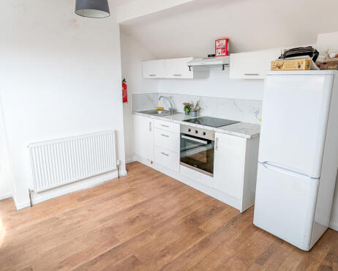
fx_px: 160
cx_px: 172
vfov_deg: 80.3
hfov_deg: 93.1
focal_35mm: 16
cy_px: 128
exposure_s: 1/190
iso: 41
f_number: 2.2
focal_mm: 1.95
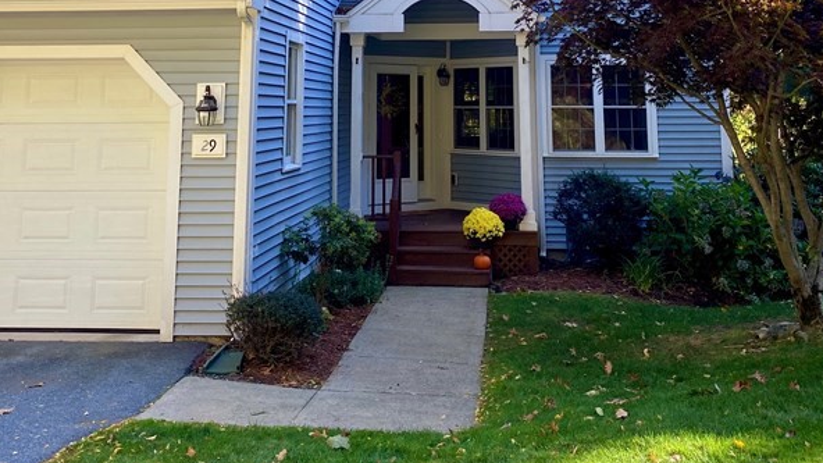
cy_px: -53
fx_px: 1069
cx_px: 421
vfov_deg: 22.9
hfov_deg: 42.1
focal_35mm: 49
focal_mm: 4.25
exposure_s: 1/340
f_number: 1.8
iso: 32
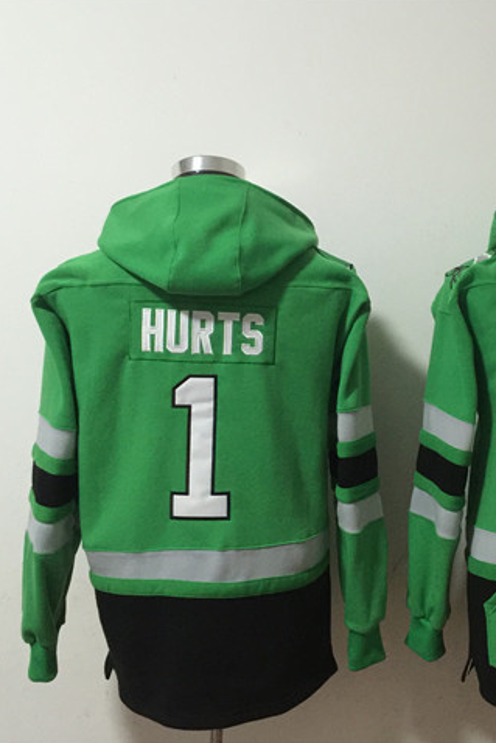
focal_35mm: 41
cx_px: 376
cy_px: 371
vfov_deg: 47.4
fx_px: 847
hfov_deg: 32.0
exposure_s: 1/8
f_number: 2.2
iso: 160
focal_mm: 4.15
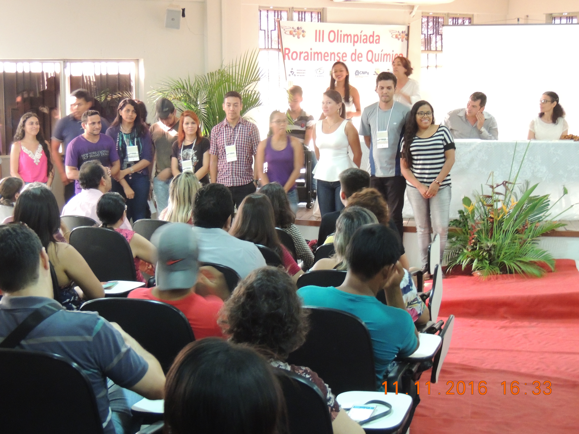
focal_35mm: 70
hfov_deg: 27.8
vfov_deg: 21.0
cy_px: 217
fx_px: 1171
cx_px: 290
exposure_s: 1/6
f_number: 3.9
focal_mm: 12.4
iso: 800
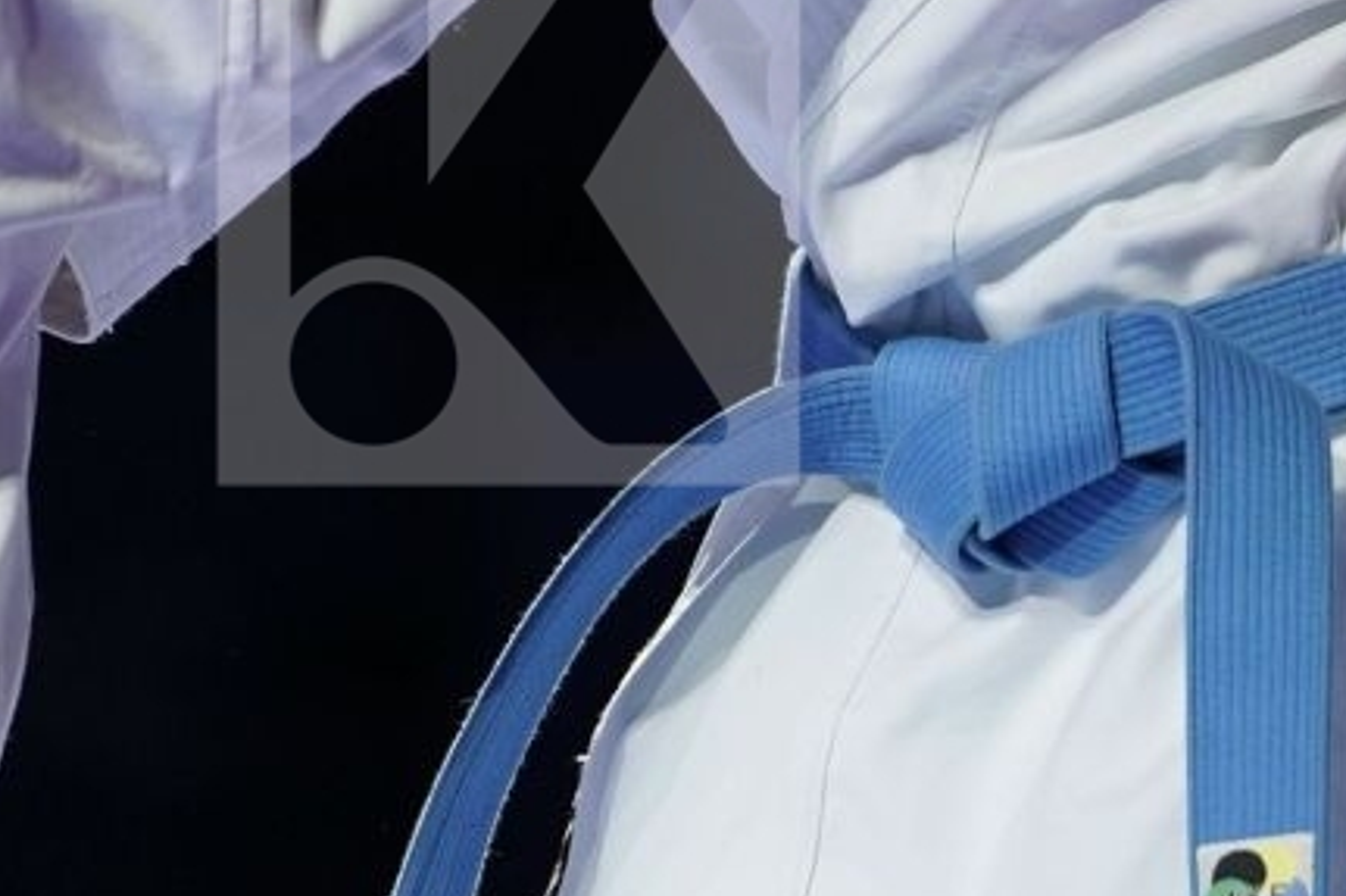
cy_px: -908
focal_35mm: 835
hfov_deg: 2.5
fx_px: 31206
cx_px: 509
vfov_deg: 1.6
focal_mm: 200
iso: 800
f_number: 2.8
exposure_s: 1/500
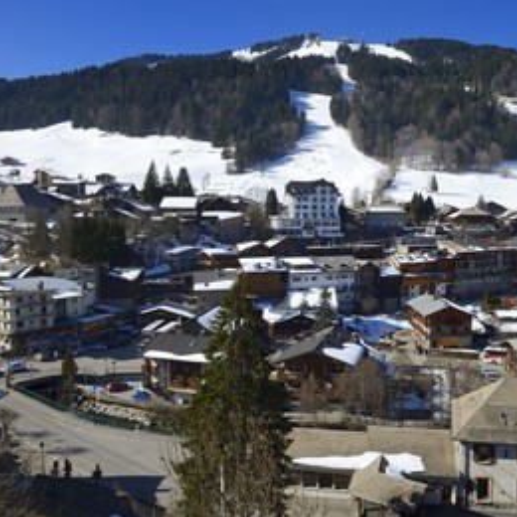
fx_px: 558
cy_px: 243
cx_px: 368
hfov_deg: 48.4
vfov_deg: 49.7
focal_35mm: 33
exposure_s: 1/250
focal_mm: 24
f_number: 13
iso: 200
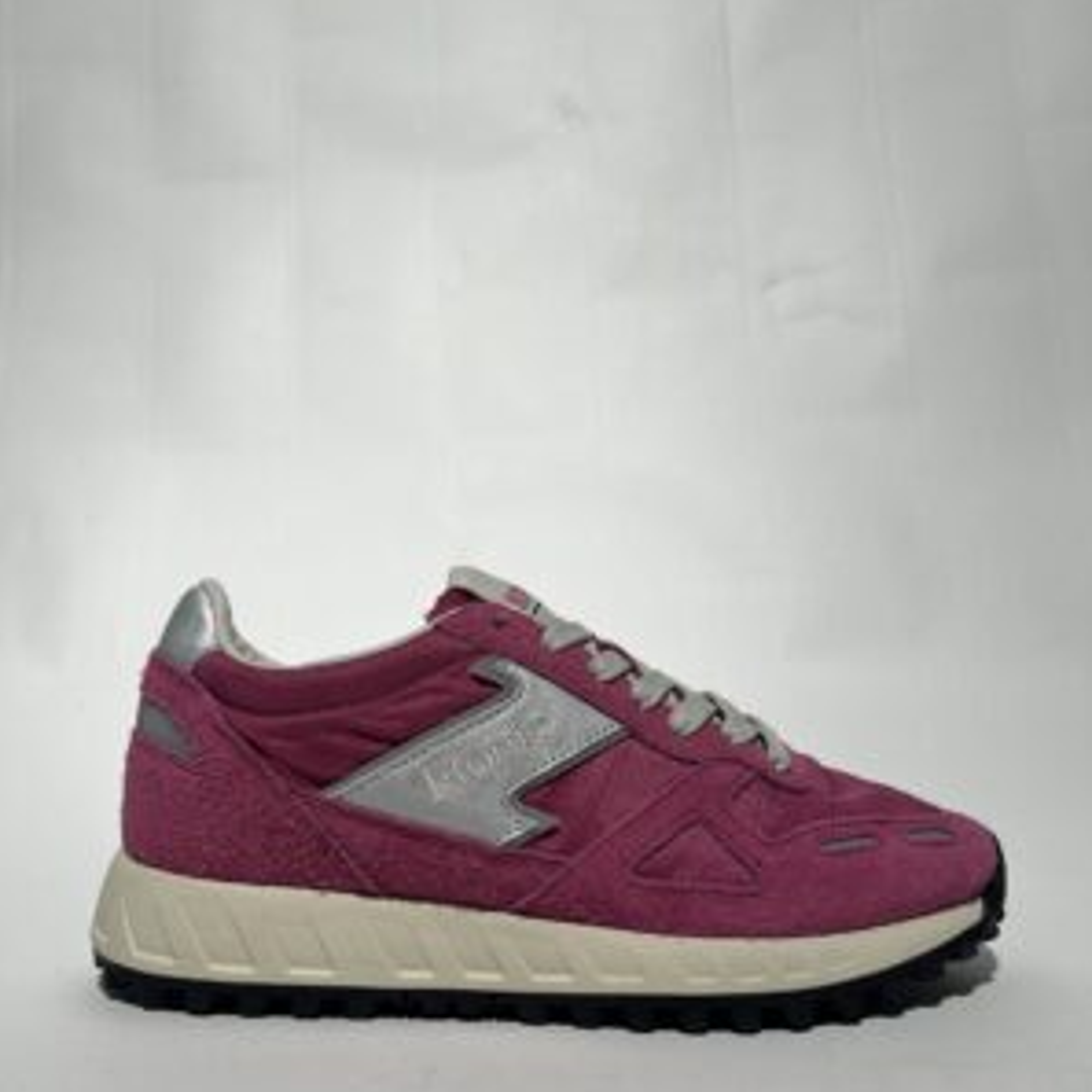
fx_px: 1106
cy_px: 632
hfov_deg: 52.5
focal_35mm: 31
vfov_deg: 52.3
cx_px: 548
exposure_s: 1/761
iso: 50
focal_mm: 5.1
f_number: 1.6
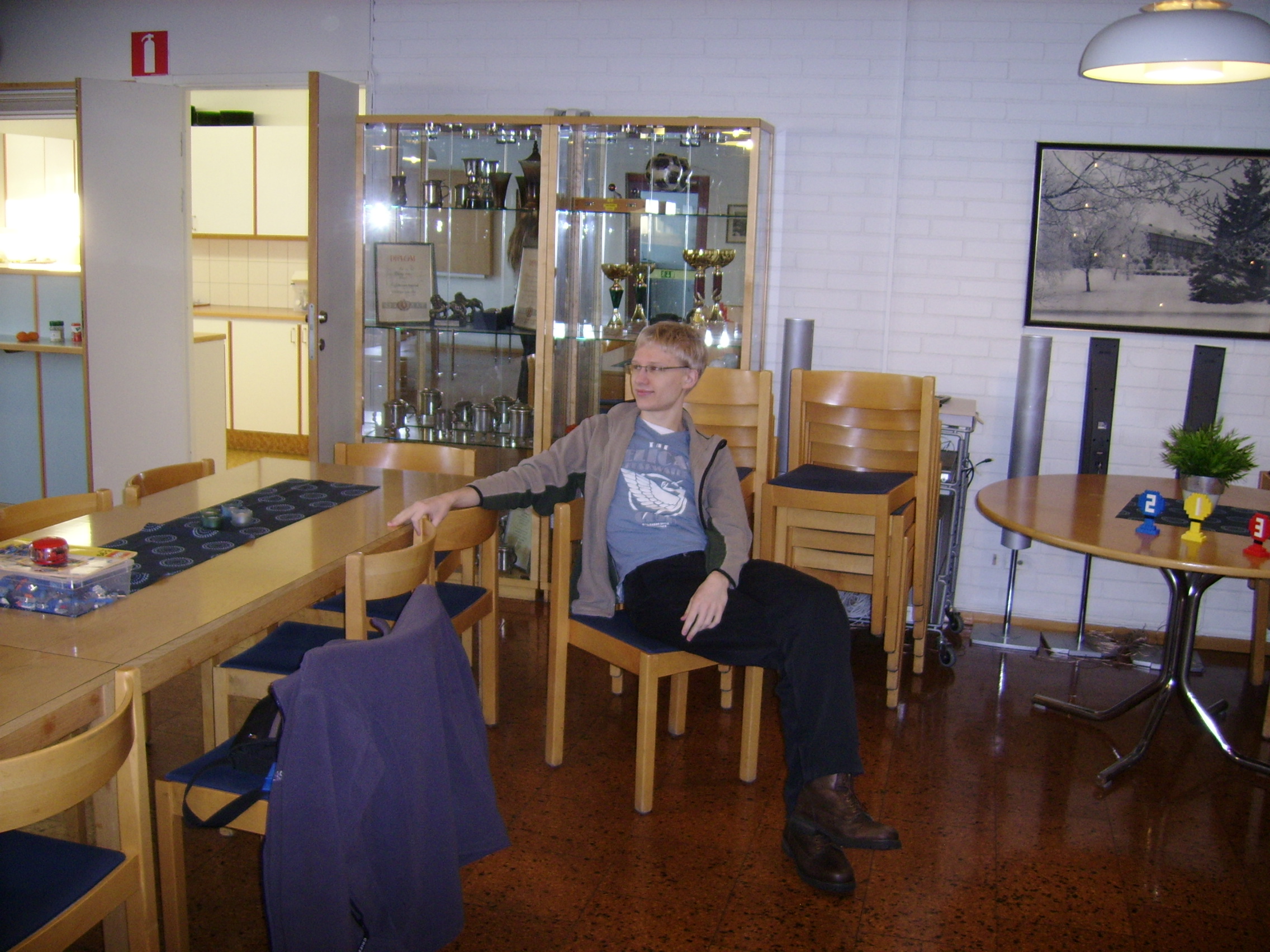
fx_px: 1284
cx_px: 635
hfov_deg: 52.6
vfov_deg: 40.7
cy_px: 476
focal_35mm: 35
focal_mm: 5.95
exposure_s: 1/30
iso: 154
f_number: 2.8
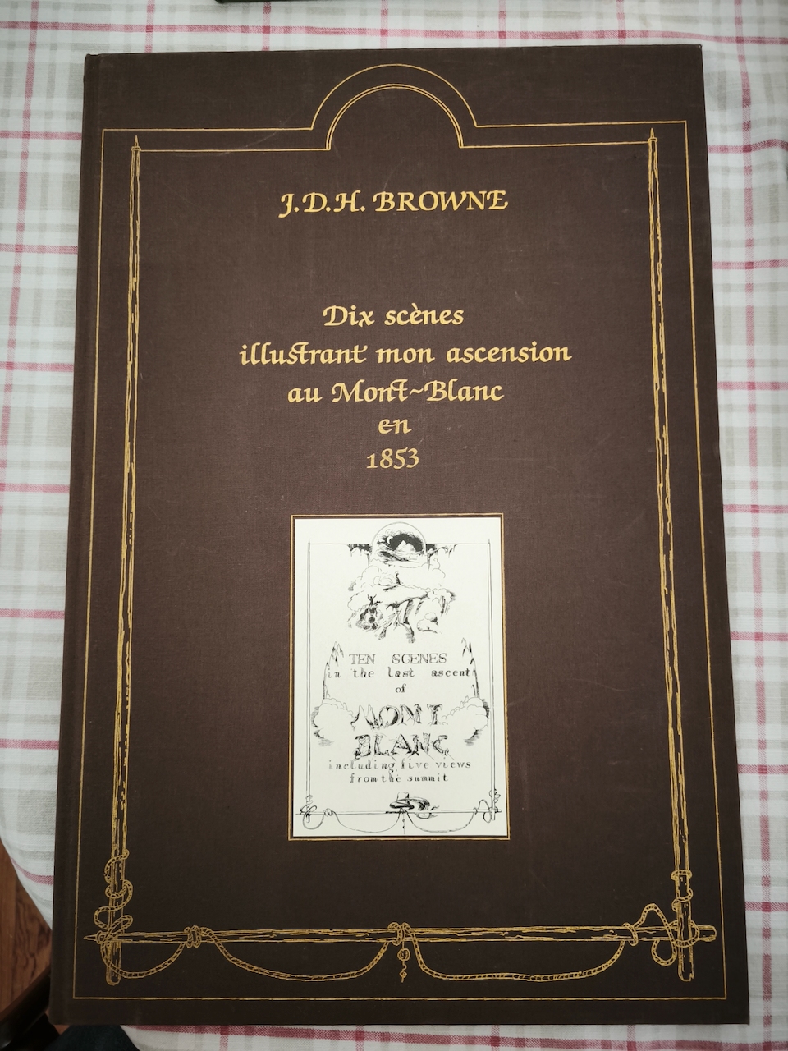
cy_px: 526
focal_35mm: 23
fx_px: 698
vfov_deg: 73.9
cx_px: 394
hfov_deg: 58.9
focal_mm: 5.35
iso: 640
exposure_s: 1/33.3
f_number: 1.7
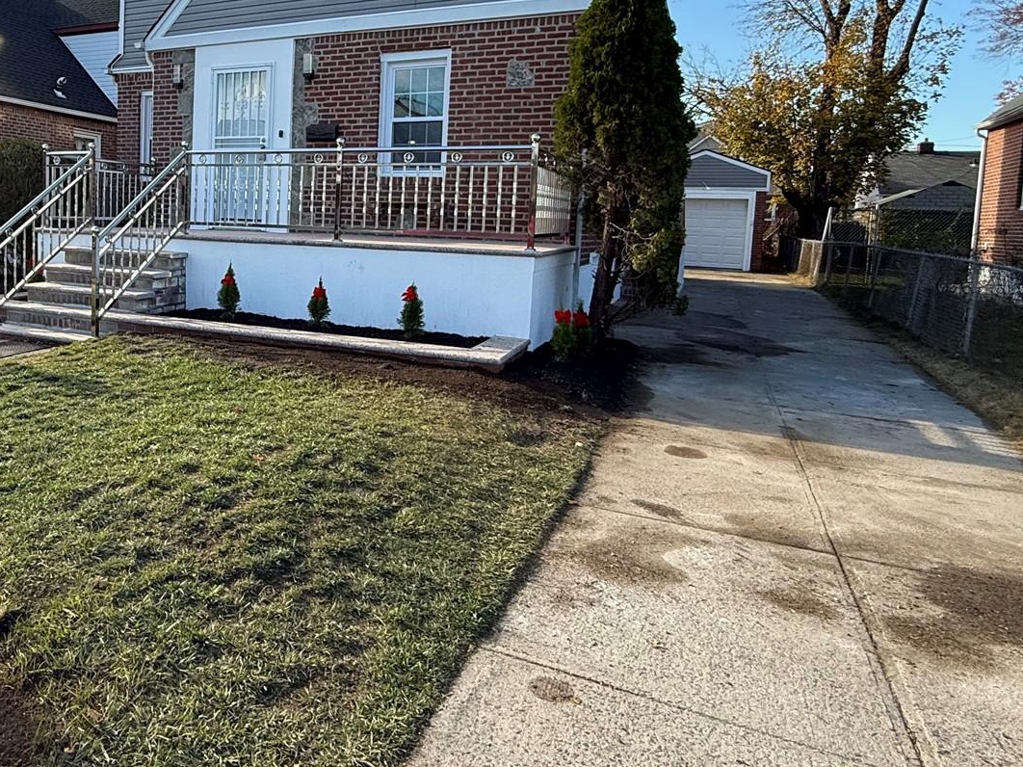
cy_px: 278
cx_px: 296
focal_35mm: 27
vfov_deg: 50.7
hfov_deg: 62.7
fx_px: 798
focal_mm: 2.22
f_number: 2.2
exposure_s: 1/579
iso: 64
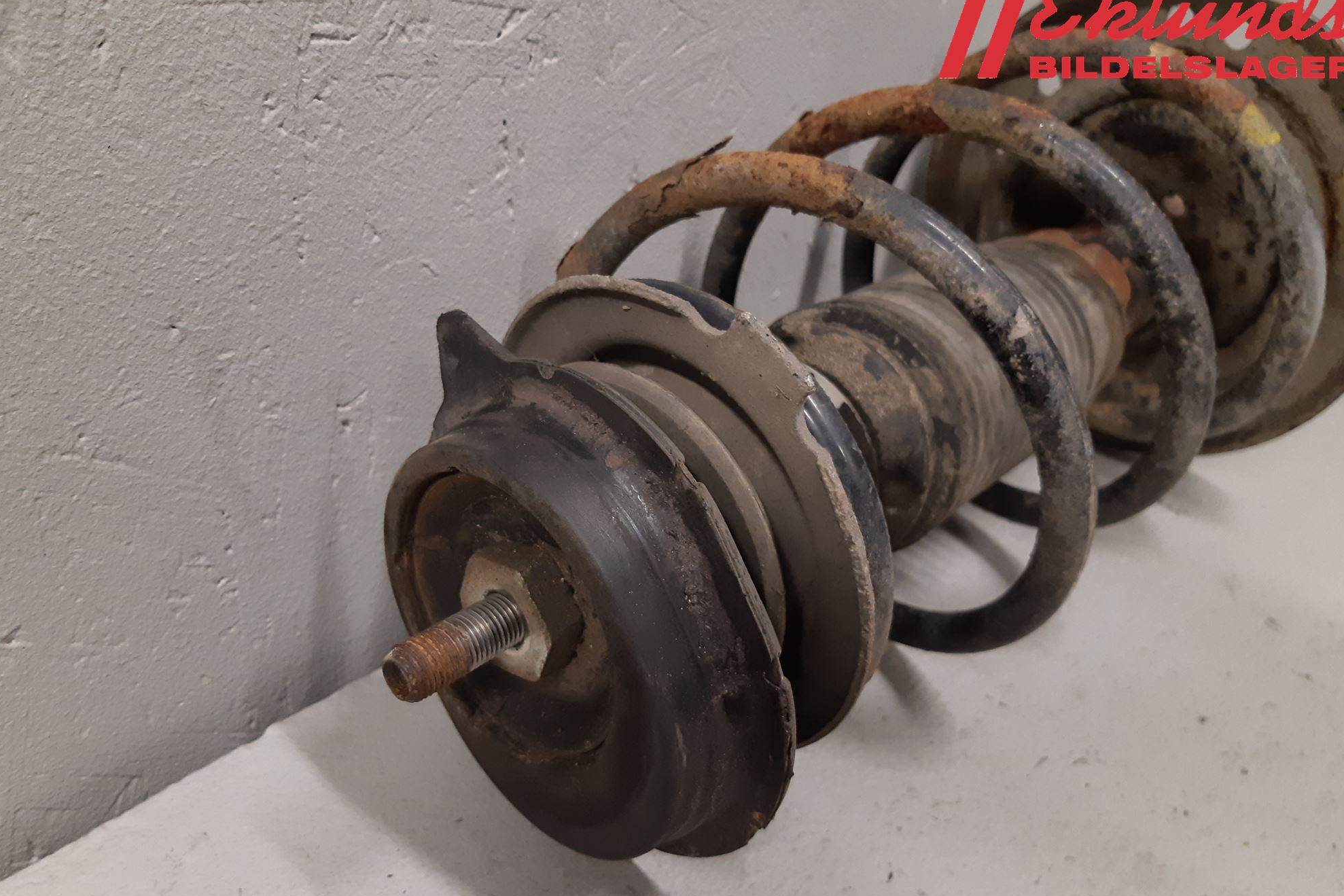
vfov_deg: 46.4
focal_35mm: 28
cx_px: 660
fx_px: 1045
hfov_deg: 65.5
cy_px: 485
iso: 160
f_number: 1.7
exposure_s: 1/50
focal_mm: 3.93
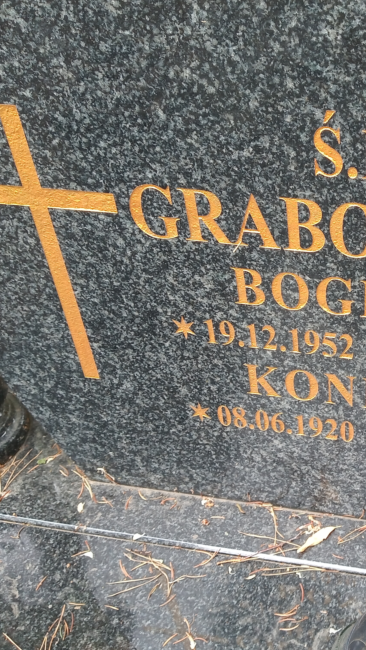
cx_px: 341
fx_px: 517
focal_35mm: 30
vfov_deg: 64.3
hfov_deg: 36.1
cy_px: 333
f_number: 2
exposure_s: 1/100
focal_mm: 3.54
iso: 145
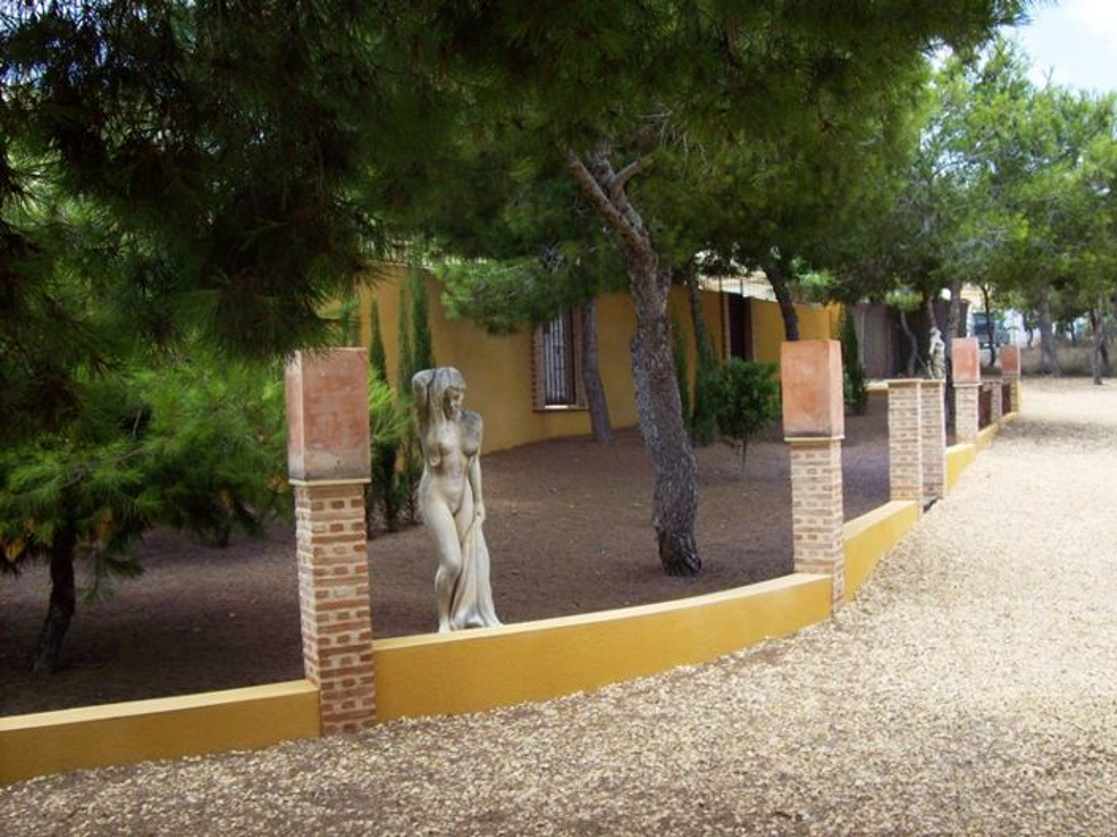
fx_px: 1161
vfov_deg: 39.6
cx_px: 558
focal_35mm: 36
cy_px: 418
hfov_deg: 51.4
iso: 80
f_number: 4.8
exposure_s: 1/293
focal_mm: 6
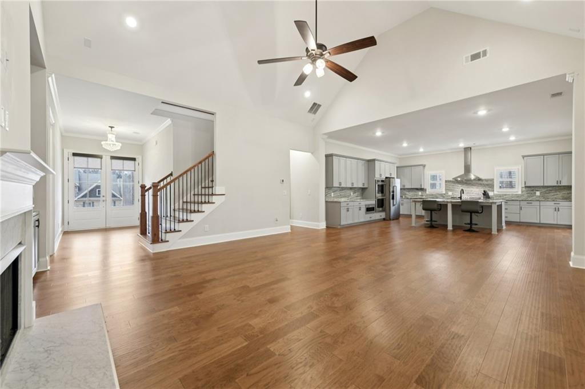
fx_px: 227
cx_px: 292
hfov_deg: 104.3
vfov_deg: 81.1
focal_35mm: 14
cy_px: 194
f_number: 8
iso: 400
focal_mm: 14
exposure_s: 1/10
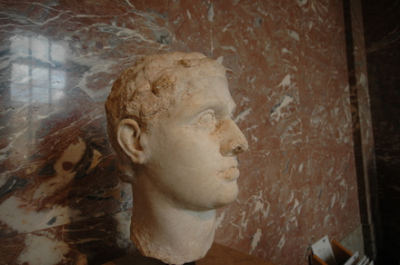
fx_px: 233
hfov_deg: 81.3
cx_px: 200
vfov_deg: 59.3
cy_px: 132
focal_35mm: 21
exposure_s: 1/50
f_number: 5
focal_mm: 14
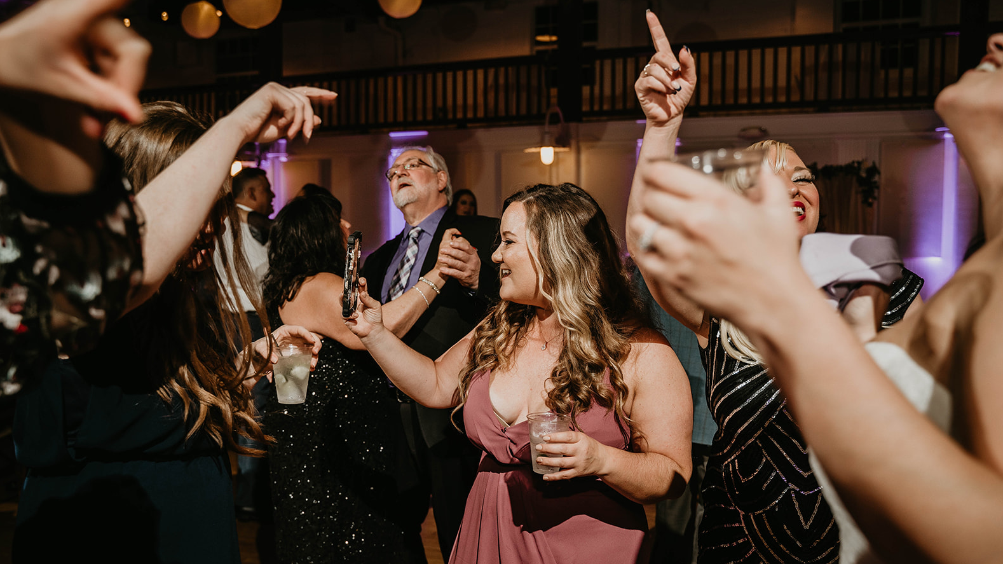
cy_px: 301
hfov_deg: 58.0
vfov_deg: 34.6
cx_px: 503
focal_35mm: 34
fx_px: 904
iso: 800
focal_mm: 32
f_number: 3.5
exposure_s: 1/80
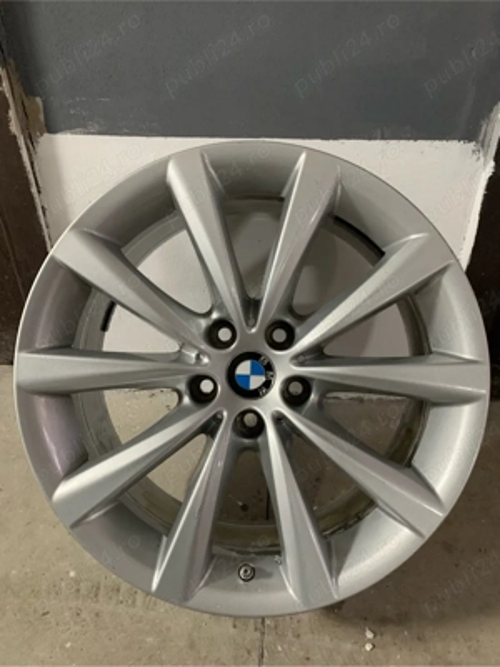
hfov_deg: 53.1
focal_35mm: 26
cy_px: 334
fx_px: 501
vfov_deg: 67.3
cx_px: 250
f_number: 1.8
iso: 400
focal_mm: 4.25
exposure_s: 1/40
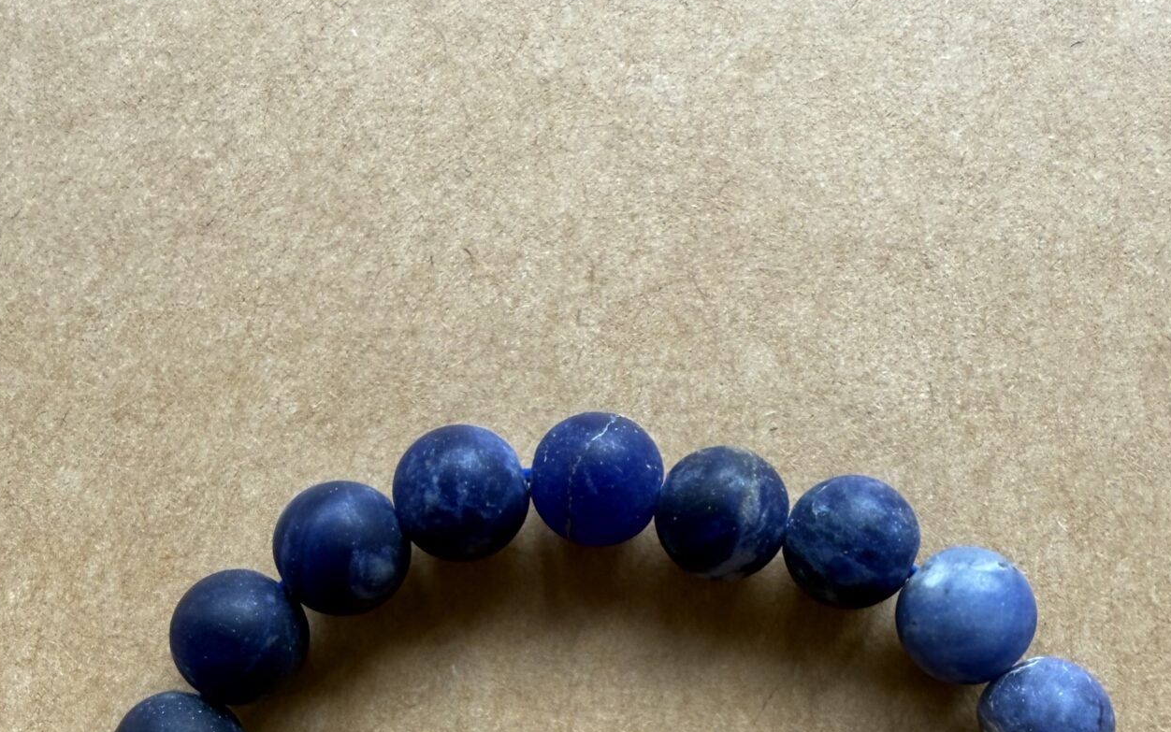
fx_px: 1660
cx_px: 644
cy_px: 936
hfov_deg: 38.8
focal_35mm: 52
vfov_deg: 22.4
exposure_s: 1/99
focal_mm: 2.22
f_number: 2.2
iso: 40
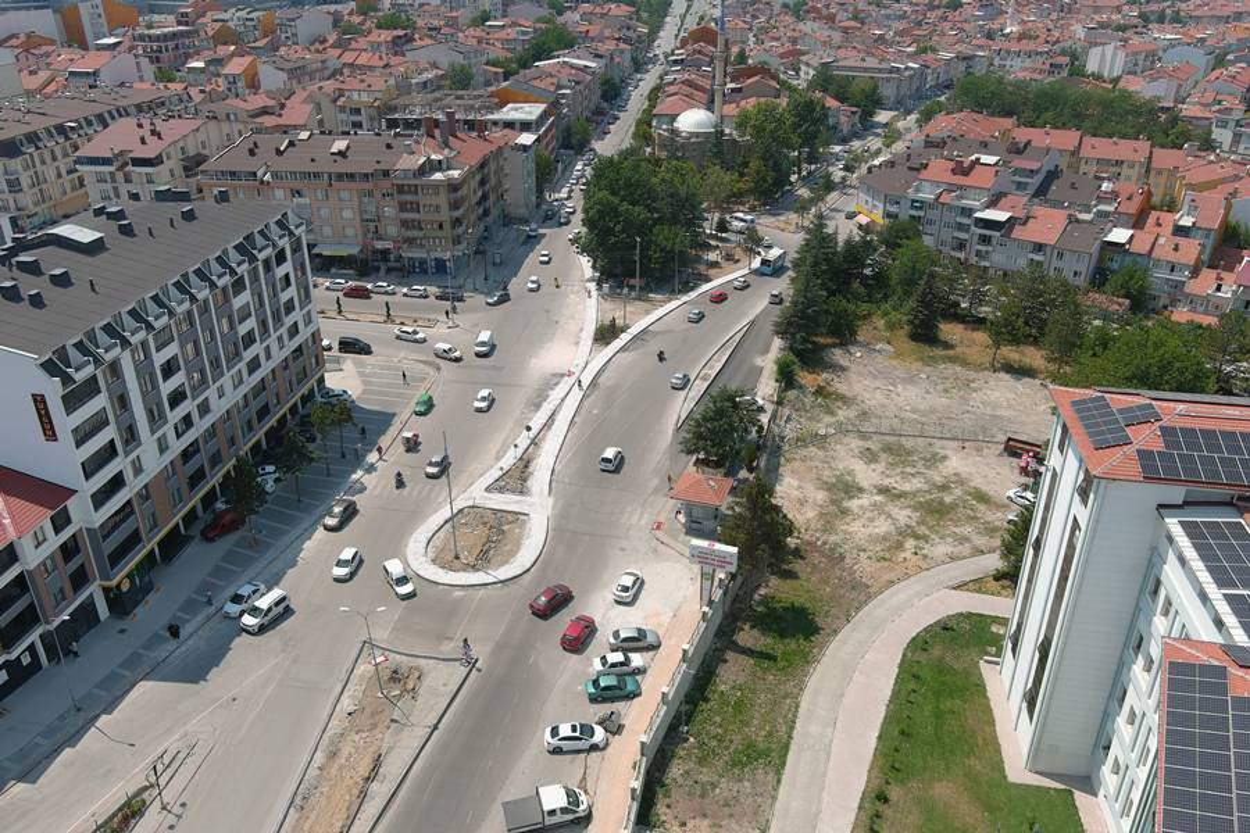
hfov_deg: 63.7
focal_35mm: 29
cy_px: 416
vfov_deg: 45.0
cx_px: 625
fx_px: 1007
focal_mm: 10.57
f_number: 2.8
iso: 100
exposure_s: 1/1600
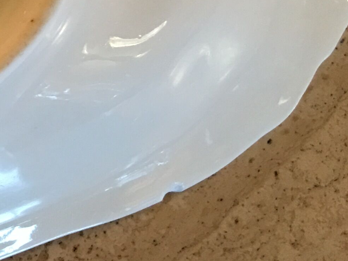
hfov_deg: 14.2
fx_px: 1196
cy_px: 1
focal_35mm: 119
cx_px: -323
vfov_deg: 12.3
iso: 64
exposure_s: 1/17
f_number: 2.2
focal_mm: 4.15
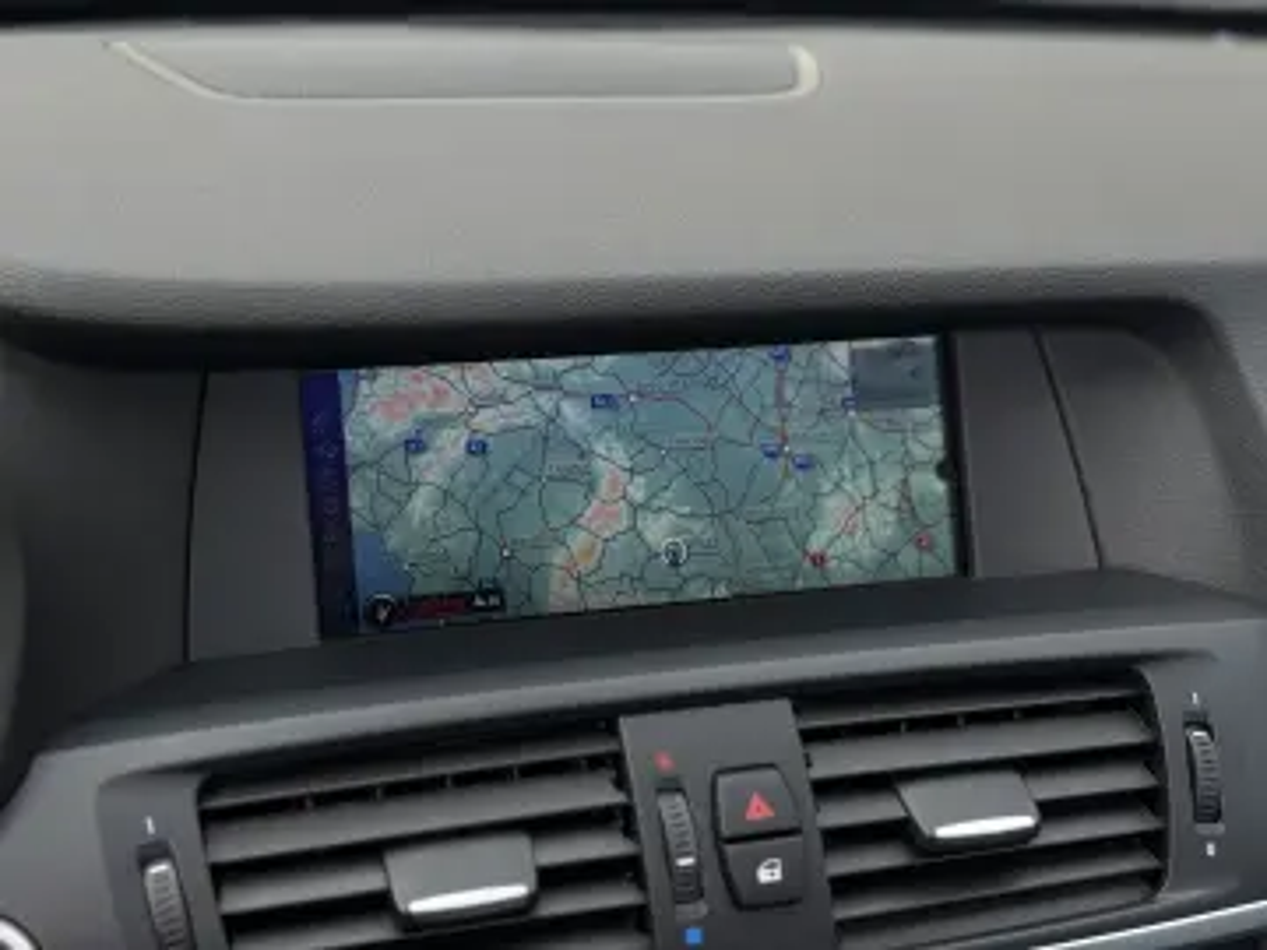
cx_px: 634
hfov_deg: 39.7
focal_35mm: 48
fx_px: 1757
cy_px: 475
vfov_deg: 30.3
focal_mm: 6.76
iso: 100
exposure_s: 1/663
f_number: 1.78
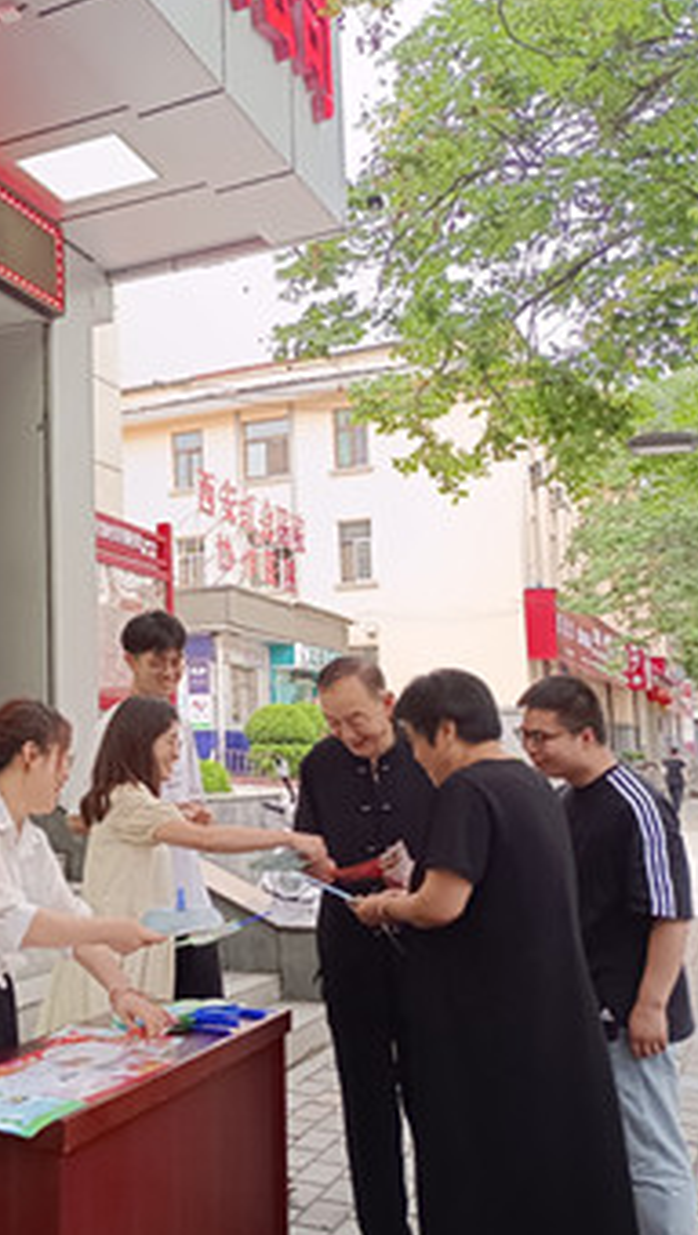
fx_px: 1312
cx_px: -29
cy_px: 601
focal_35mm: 40
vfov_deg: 50.4
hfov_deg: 27.7
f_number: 1.79
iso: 845
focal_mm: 4.71
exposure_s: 1/100
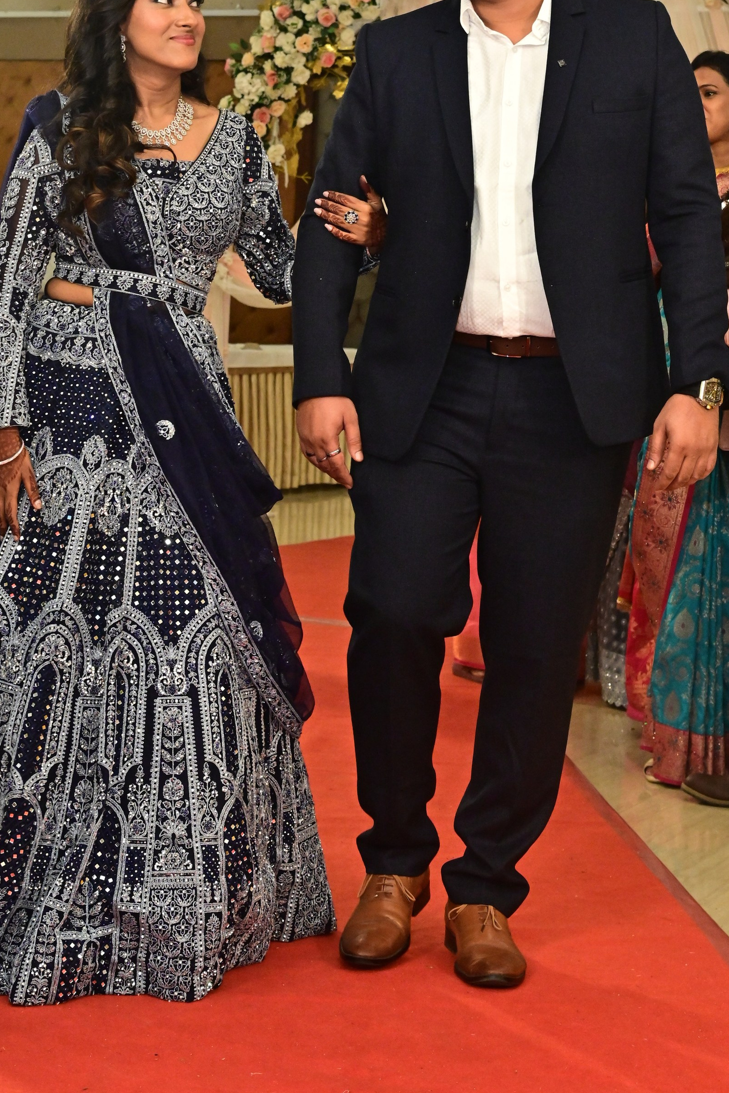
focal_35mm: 79
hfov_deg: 17.3
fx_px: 2399
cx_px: 315
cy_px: 198
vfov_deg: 25.2
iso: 2500
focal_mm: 46
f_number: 5
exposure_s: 1/200
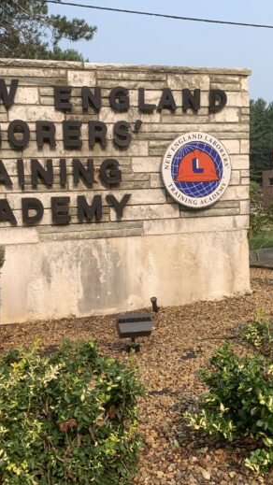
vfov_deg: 52.8
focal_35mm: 38
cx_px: 145
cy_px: 243
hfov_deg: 31.2
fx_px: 489
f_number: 1.8
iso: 25
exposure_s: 1/1536
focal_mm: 4.25
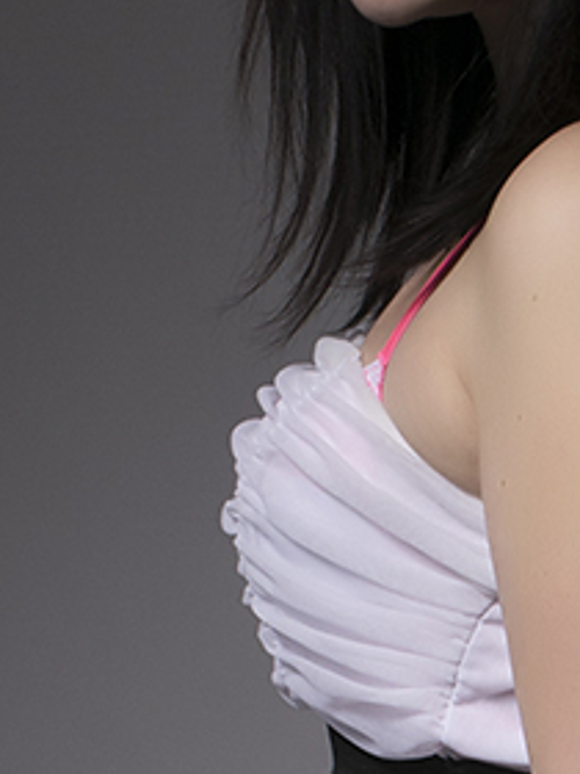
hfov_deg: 5.1
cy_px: 1432
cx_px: 728
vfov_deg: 6.7
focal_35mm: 289
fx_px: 6451
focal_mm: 35
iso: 100
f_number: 14
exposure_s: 1/125
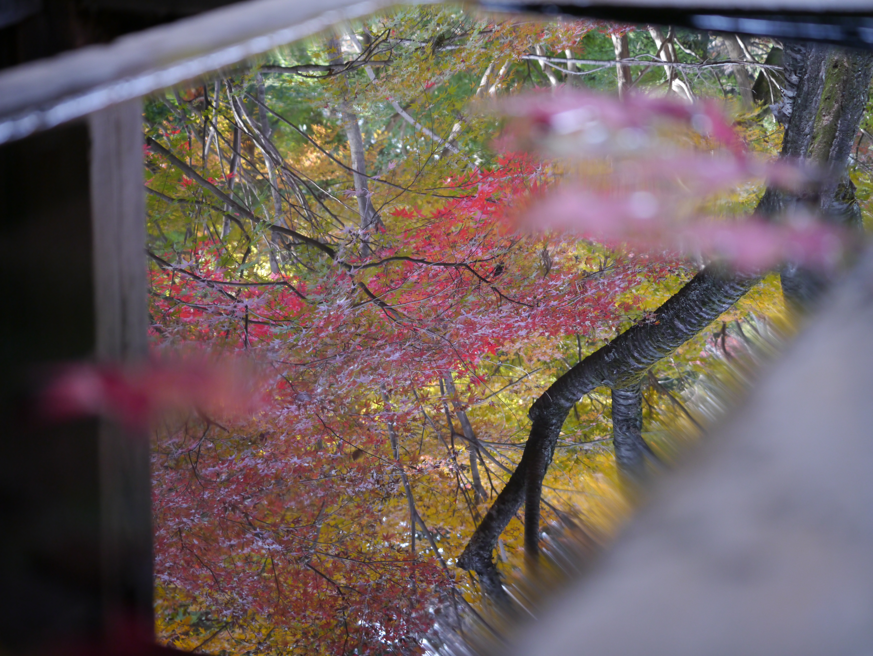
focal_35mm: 90
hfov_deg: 21.8
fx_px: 2271
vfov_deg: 16.4
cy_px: 328
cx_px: 436
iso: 400
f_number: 4
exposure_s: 1/30
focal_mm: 45
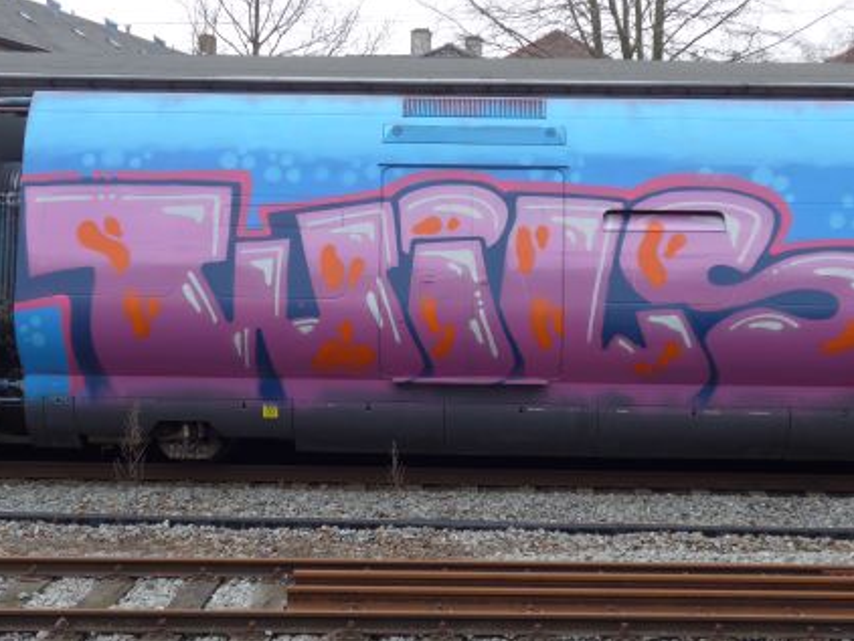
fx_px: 1432
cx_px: 461
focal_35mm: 58
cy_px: 290
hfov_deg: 33.2
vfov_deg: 25.2
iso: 80
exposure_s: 1/200
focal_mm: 10.1
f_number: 3.2
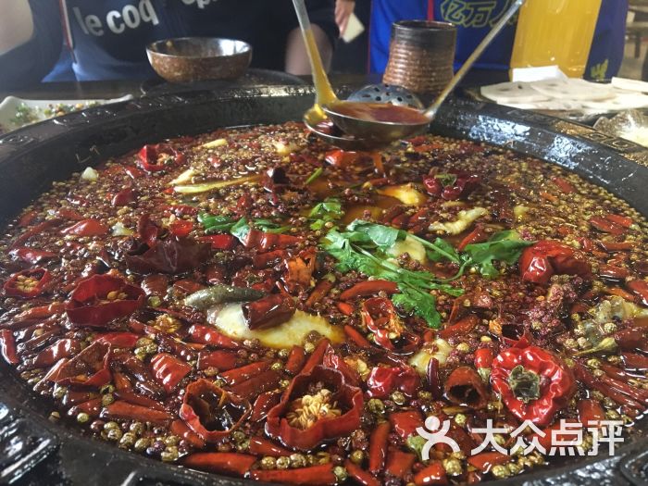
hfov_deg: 61.7
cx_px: 324
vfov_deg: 48.2
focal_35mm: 29
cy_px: 243
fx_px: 543
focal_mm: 4.15
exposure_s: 1/17
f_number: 2.2
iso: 200
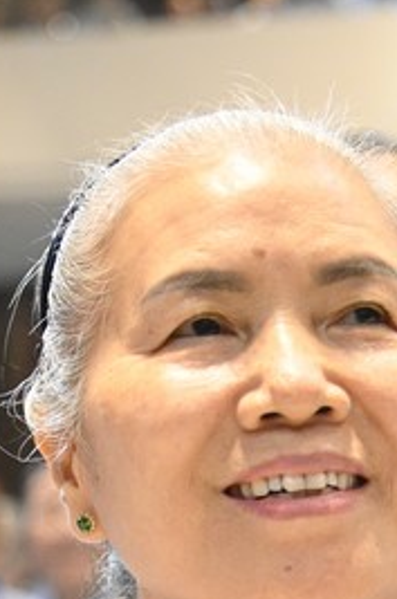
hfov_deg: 9.0
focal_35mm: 151
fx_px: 2507
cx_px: 310
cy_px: 680
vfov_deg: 13.3
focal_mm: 62
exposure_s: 1/400
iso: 10000
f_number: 4
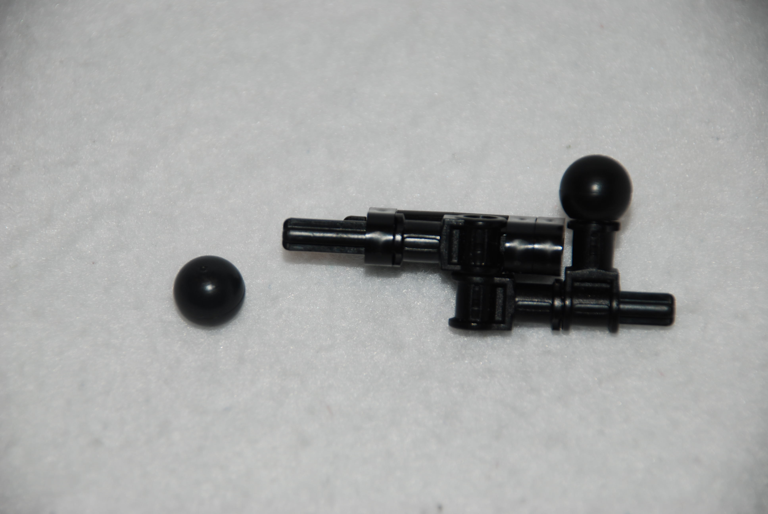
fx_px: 4325
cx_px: 384
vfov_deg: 6.8
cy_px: 257
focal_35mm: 202
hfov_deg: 10.1
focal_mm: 135
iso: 100
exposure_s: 1/60
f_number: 5.6
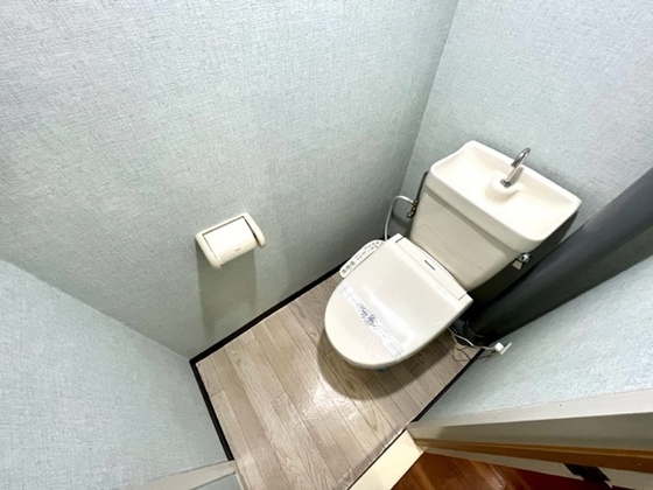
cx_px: 326
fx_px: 245
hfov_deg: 106.2
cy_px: 245
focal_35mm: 13
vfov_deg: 89.9
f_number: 1.8
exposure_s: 1/60
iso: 250
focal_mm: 1.57
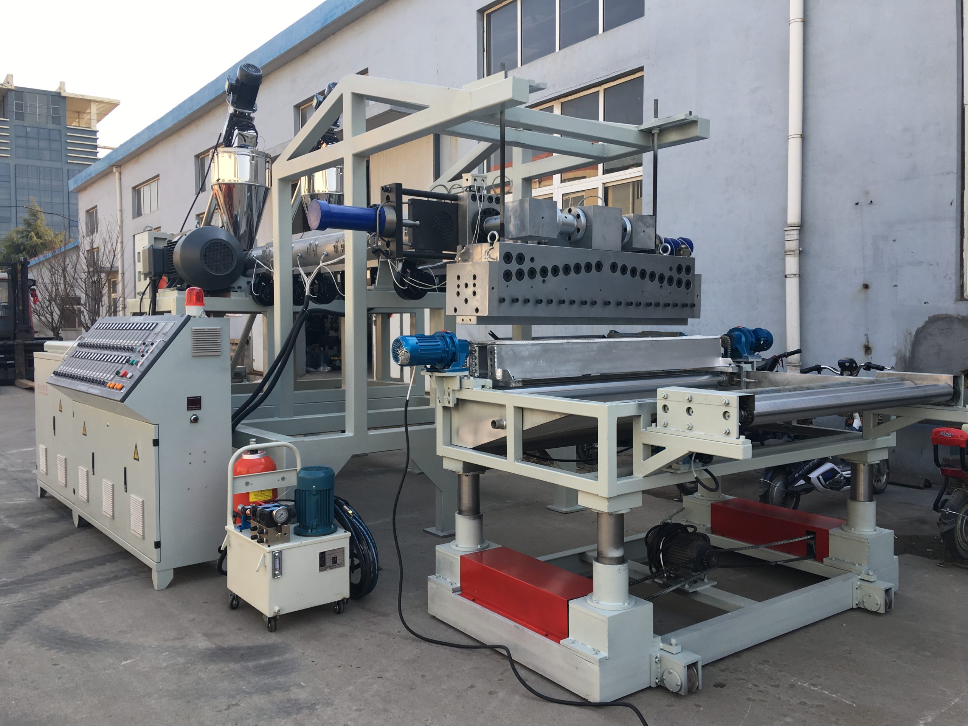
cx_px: 484
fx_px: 811
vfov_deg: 48.2
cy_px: 363
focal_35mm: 29
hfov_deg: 61.7
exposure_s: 1/363
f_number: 2.2
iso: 25
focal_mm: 4.15
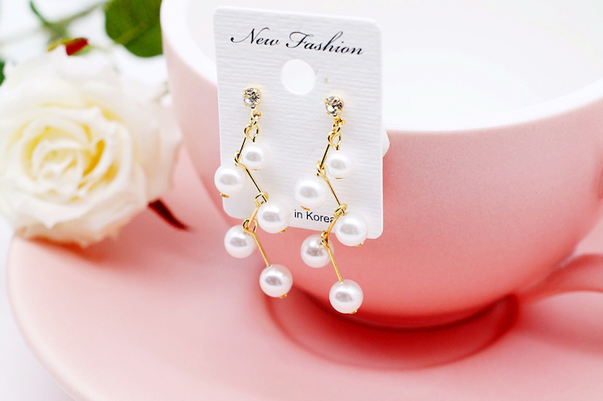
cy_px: 200
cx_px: 302
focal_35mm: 82
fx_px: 1381
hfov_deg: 24.6
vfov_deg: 16.5
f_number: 8
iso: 800
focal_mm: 55
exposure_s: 1/200
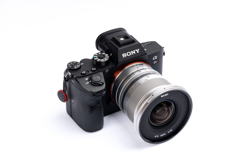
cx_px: 125
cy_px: 84
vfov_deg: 15.2
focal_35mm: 90
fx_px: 625
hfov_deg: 22.6
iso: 100
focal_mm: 90
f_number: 13
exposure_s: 1/160
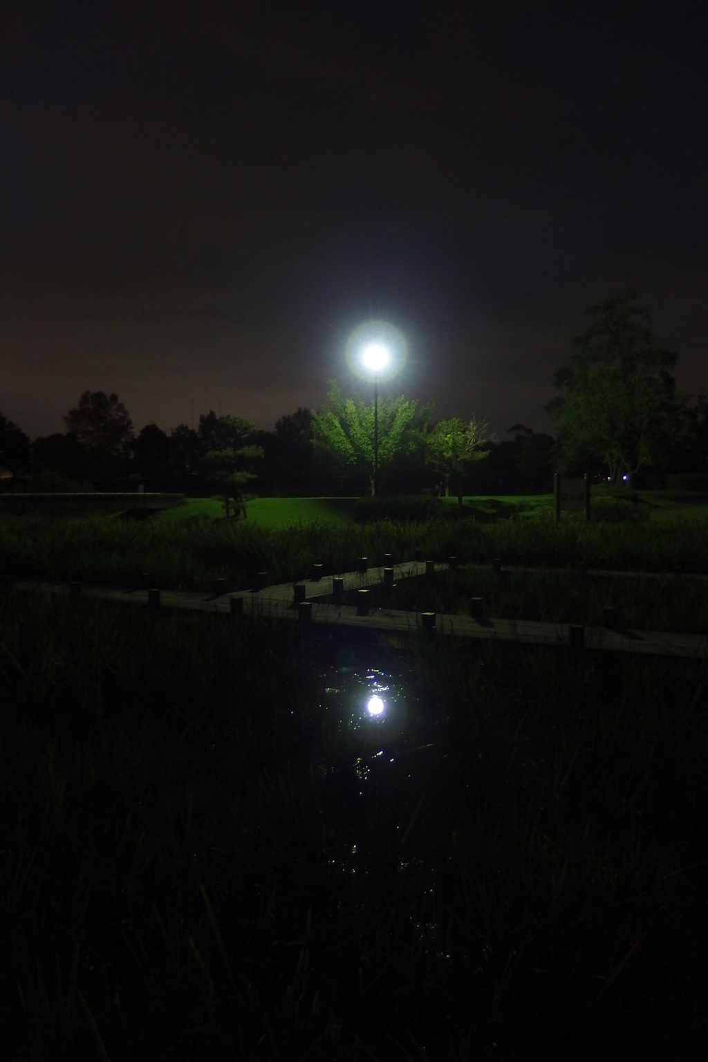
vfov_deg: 69.4
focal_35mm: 26
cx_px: 354
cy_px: 531
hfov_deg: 49.6
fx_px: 767
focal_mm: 4.7
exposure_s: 1/2.5
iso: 400
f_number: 1.8
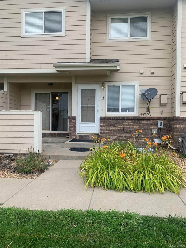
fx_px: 186
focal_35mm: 26
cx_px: 93
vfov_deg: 67.3
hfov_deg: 53.1
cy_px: 124
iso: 25
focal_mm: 4.25
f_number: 1.8
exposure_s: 1/122
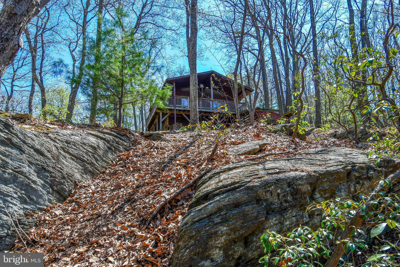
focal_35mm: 18
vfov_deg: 67.4
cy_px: 134
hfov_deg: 90.0
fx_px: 200
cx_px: 200
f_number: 8
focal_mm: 12
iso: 160
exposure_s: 1/250
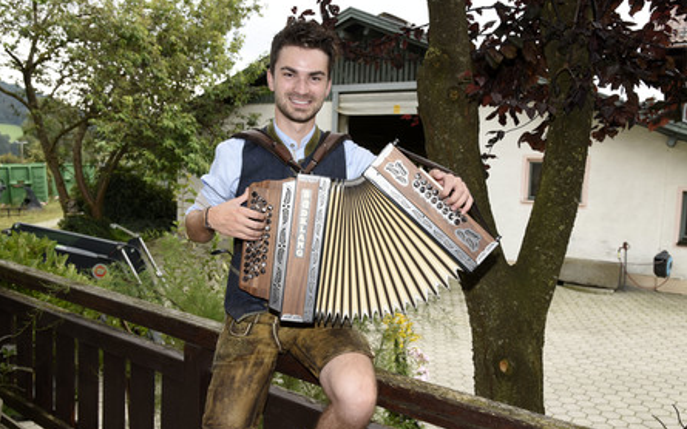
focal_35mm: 32
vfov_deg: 39.4
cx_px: 347
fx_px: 599
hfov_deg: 59.7
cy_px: 224
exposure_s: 1/160
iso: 640
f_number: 8
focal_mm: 31
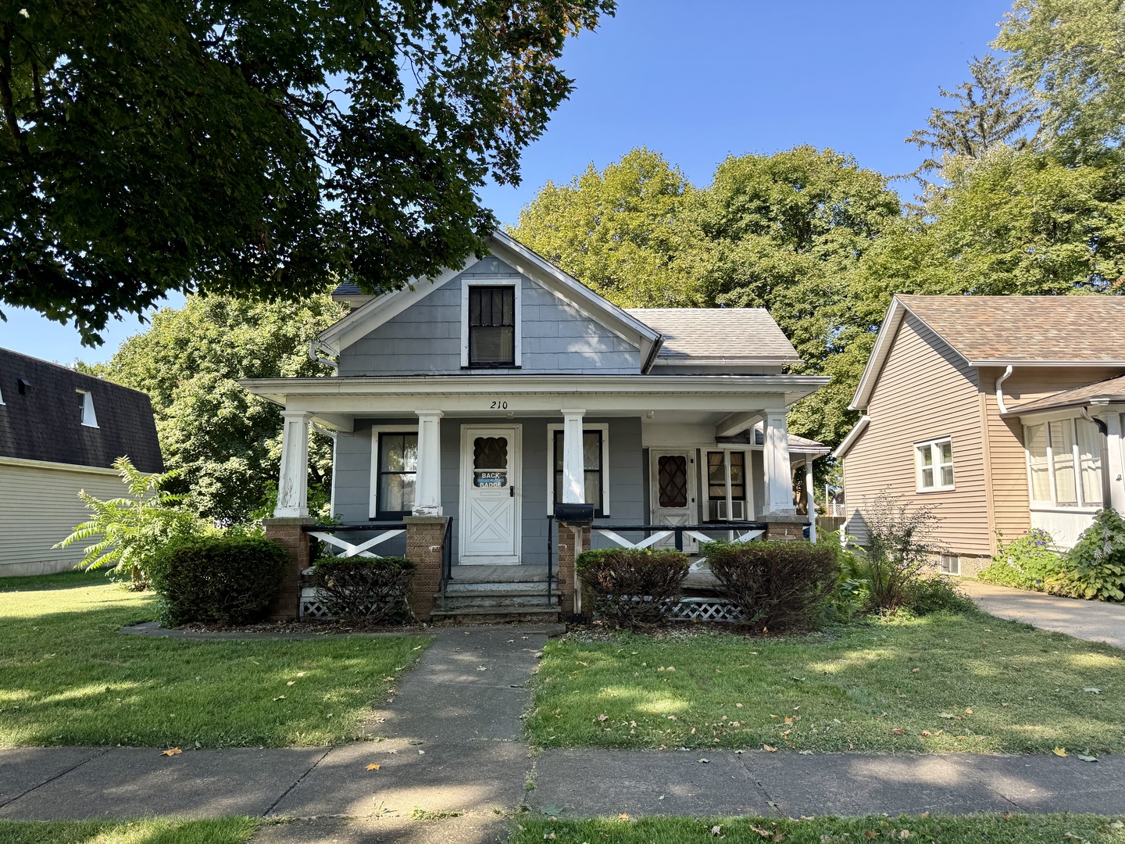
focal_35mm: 24
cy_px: 422
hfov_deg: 71.6
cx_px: 562
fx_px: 780
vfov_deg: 56.8
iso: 80
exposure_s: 1/925
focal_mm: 6.76
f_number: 1.78
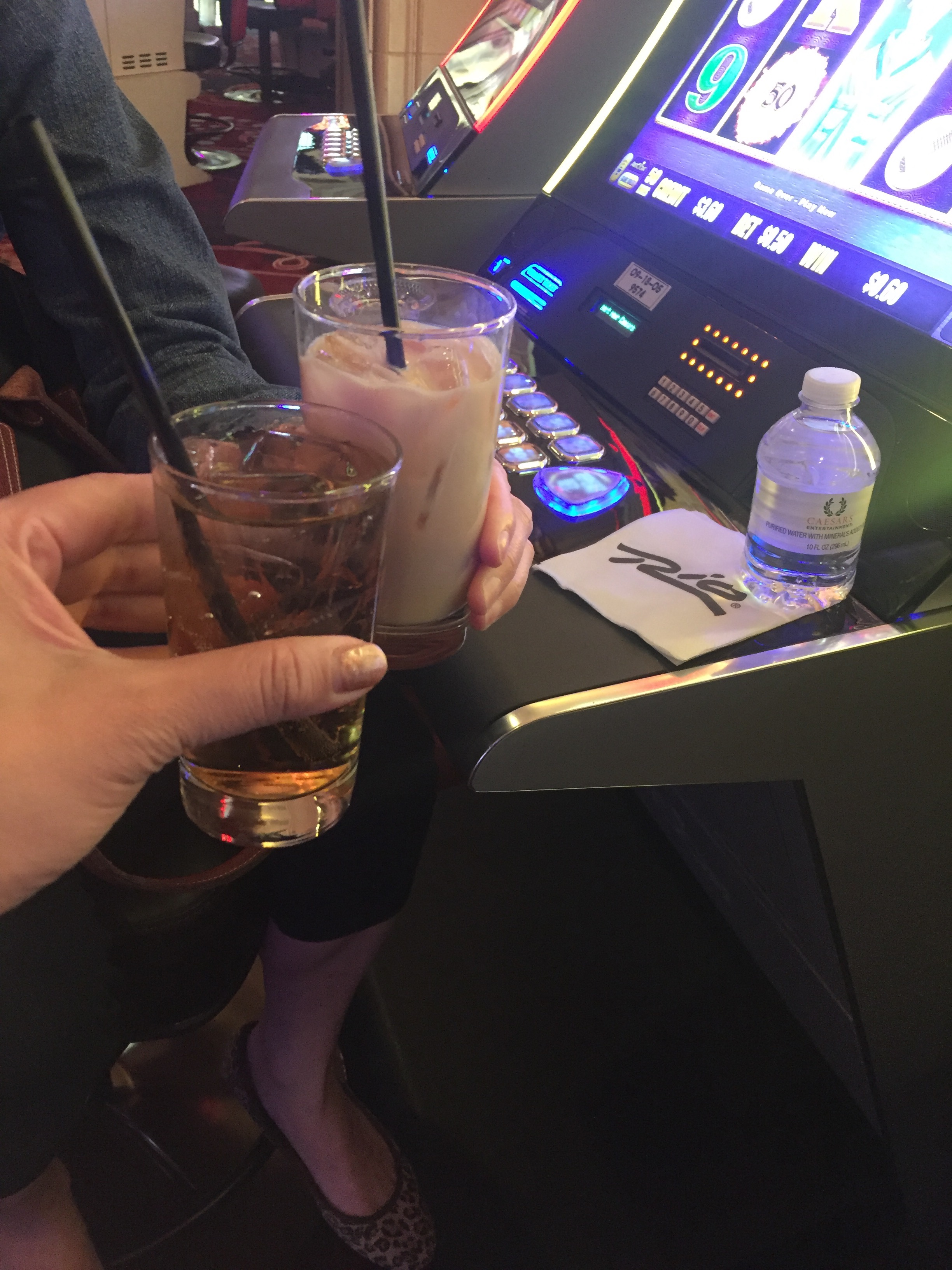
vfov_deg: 61.7
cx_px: 476
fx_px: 1063
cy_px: 635
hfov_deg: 48.2
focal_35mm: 29
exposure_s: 1/17
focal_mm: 4.15
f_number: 2.2
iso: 250
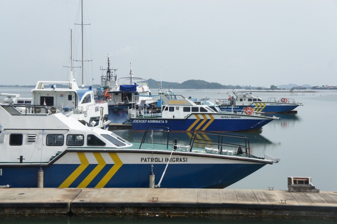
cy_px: 112
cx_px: 168
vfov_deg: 20.6
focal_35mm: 66
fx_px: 617
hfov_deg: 30.5
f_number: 7.1
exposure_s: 1/500
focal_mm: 44
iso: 200
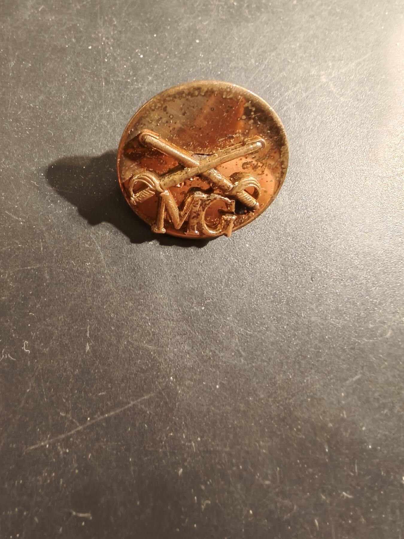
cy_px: 270
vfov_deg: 73.9
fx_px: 358
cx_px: 202
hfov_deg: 58.9
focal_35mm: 23
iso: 800
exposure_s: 1/45.3
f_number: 2
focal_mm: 2.32
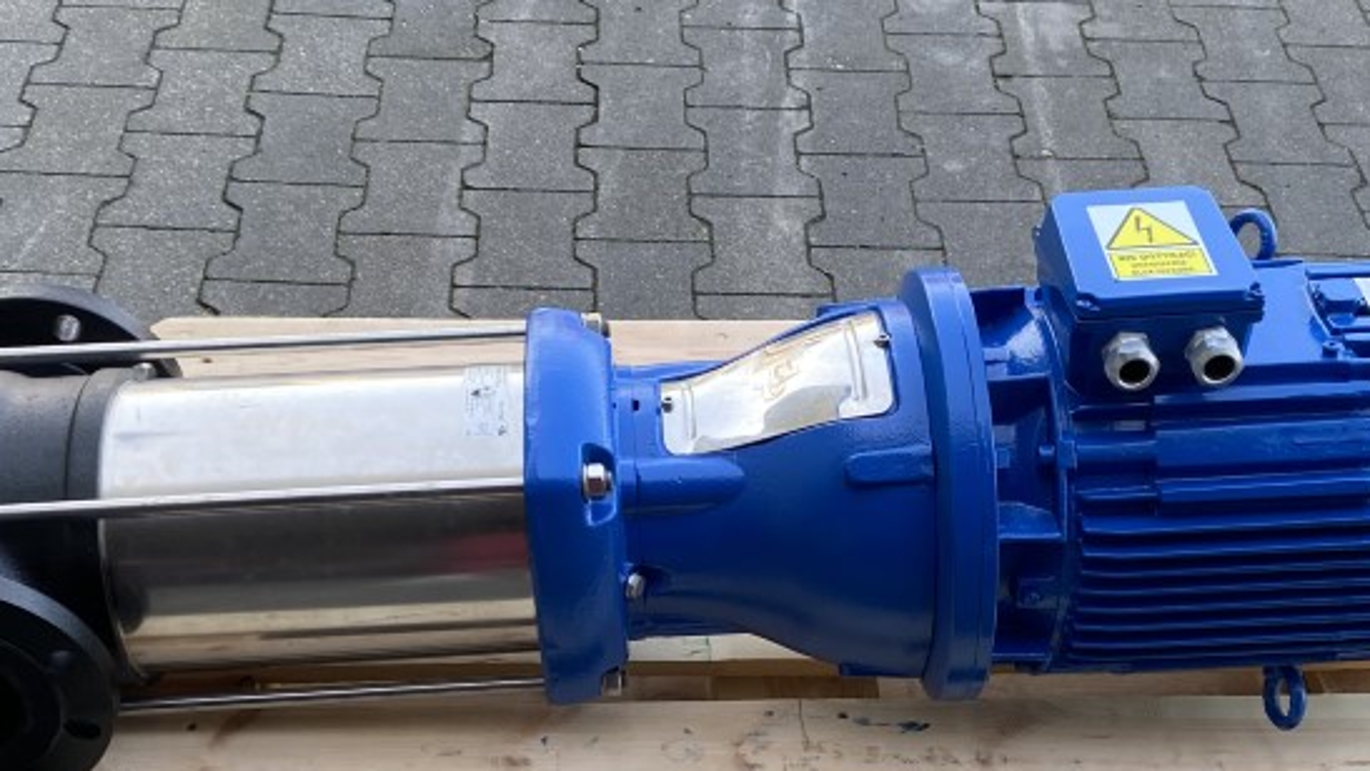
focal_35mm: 53
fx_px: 1926
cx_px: 721
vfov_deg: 22.5
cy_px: 556
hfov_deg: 39.1
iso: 50
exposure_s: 1/121
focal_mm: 4.25
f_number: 1.8
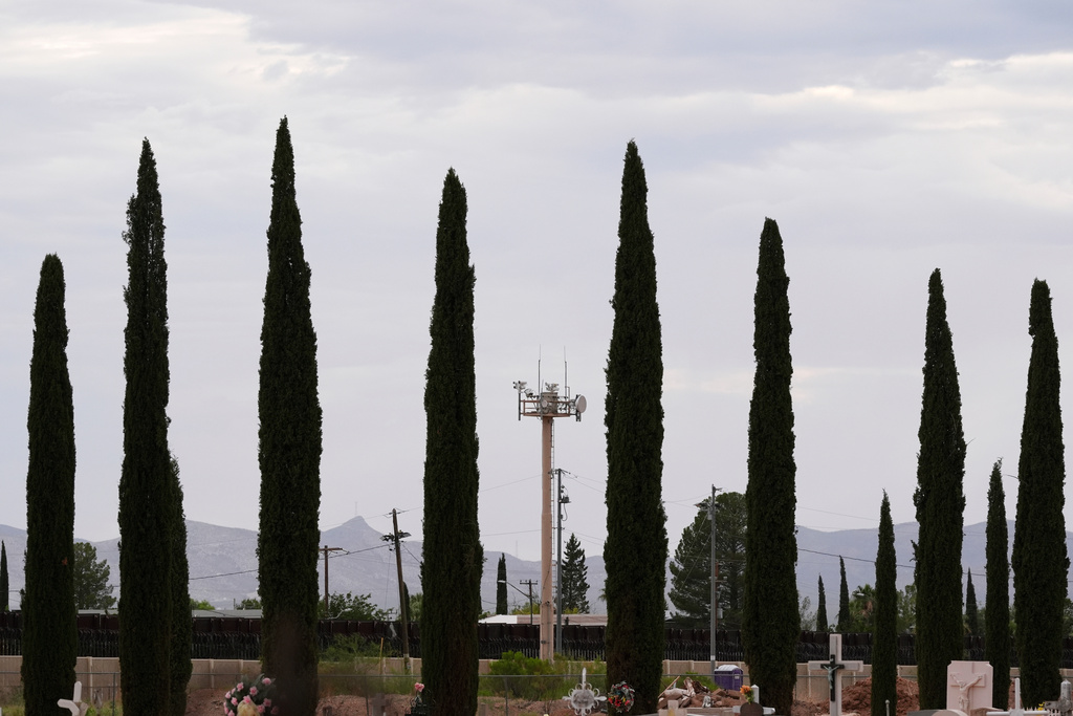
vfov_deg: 7.3
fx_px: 5604
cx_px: 536
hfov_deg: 10.9
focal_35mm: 188
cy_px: 358
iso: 800
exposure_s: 1/1250
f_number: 8
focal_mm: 188
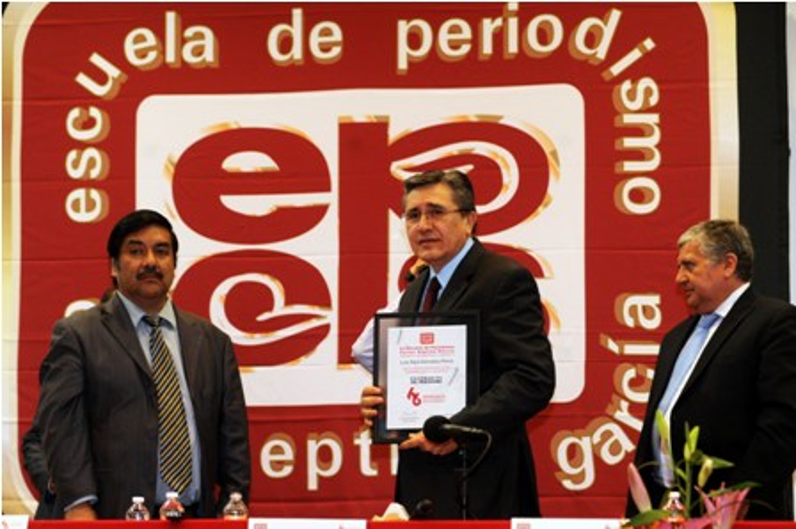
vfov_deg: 12.4
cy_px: 264
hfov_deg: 18.6
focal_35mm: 110
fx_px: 2430
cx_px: 398
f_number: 4
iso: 1000
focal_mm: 110
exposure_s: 1/80
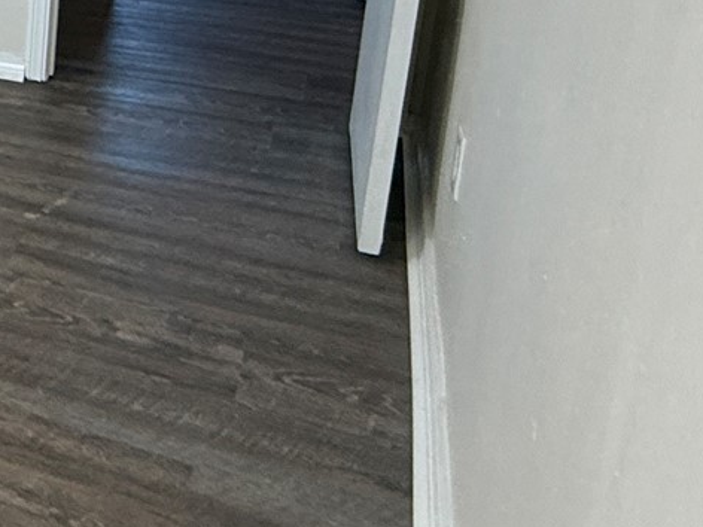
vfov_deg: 23.8
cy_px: -74
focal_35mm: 57
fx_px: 1158
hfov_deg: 21.8
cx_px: -551
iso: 160
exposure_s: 1/120
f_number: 2.2
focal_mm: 2.22
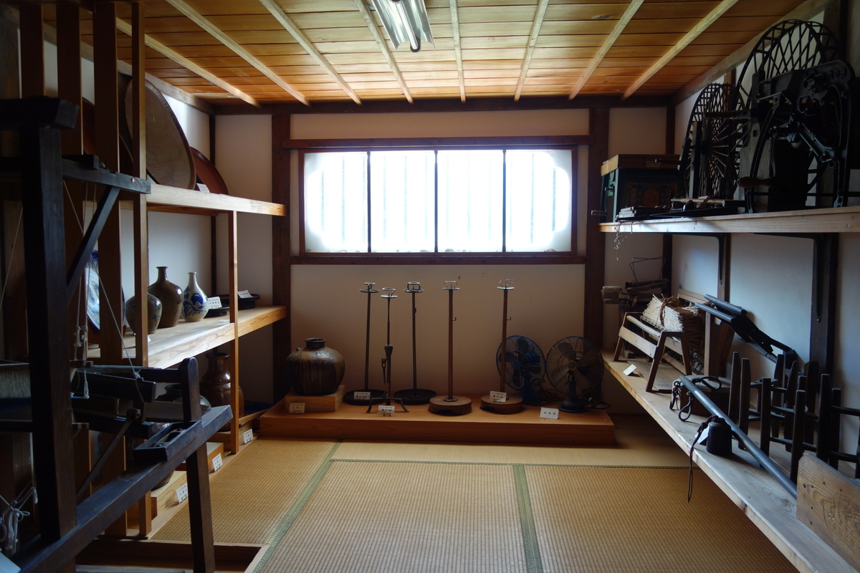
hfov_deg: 65.5
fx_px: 669
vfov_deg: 46.4
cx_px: 430
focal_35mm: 28
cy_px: 286
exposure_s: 1/80
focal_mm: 10.4
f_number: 1.8
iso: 125
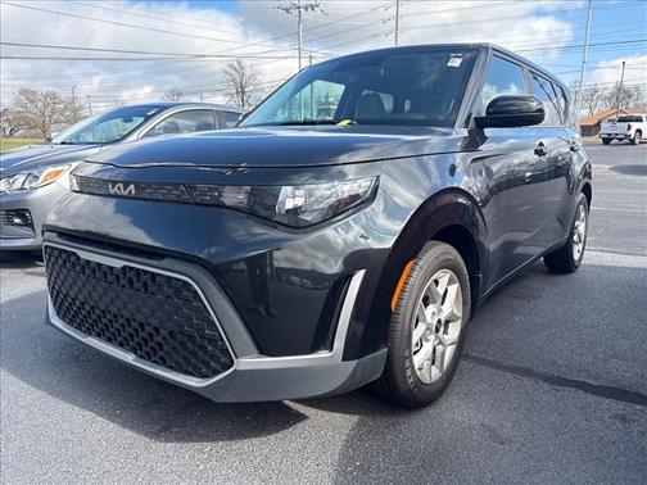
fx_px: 486
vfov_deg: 53.1
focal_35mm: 26
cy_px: 242
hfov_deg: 67.3
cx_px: 324
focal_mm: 5.96
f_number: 1.6
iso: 64
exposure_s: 1/1626
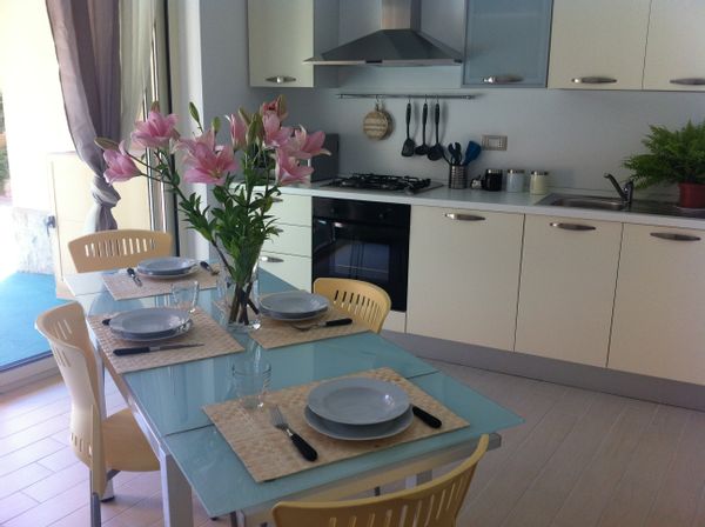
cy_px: 264
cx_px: 352
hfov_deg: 52.7
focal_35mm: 35
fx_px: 712
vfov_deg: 40.6
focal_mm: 3.85
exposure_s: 1/60
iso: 100
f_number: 2.8
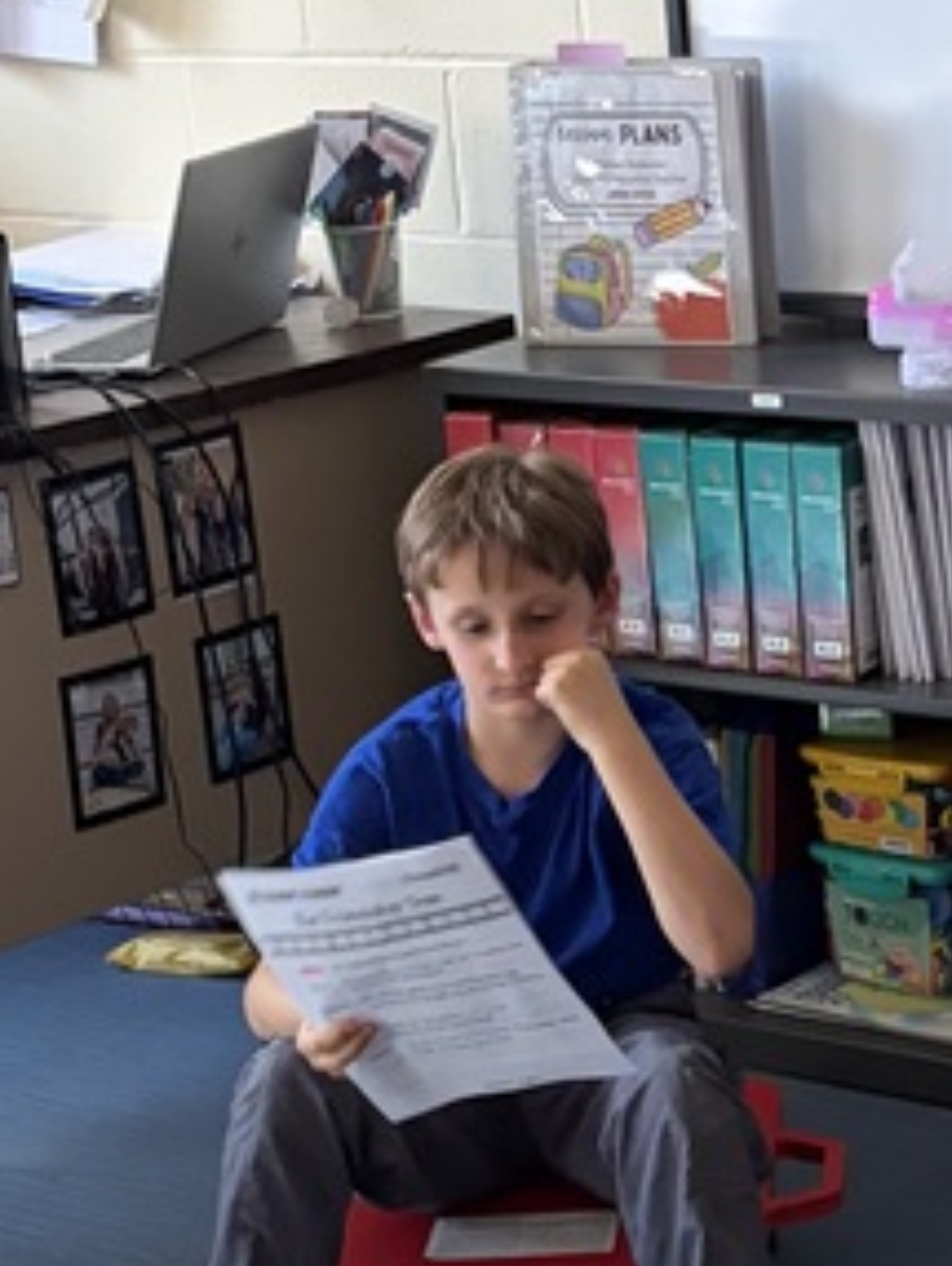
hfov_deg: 15.8
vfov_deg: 21.0
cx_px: 788
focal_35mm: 93
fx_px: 3405
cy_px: 757
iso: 400
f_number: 1.6
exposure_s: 1/60
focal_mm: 5.96
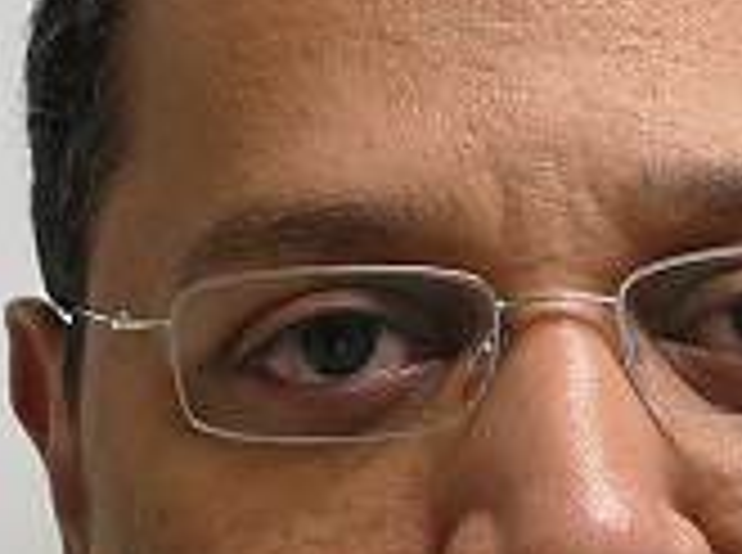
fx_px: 4470
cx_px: 567
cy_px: 671
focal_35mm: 209
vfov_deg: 7.0
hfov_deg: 9.5
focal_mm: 6.3
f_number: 2.2
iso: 125
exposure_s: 1/40
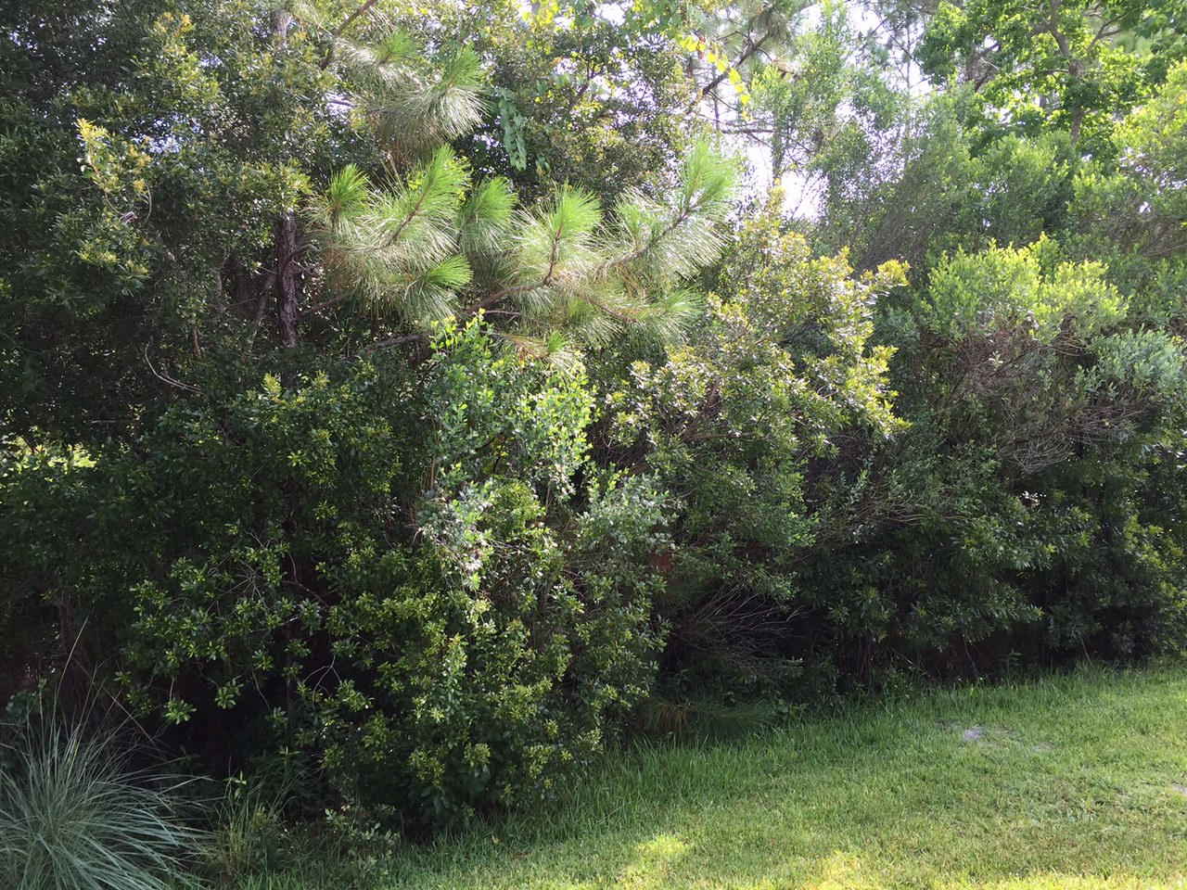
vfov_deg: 48.2
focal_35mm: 29
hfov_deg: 61.7
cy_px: 445
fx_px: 994
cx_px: 594
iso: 32
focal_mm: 4.15
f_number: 2.2
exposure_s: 1/241
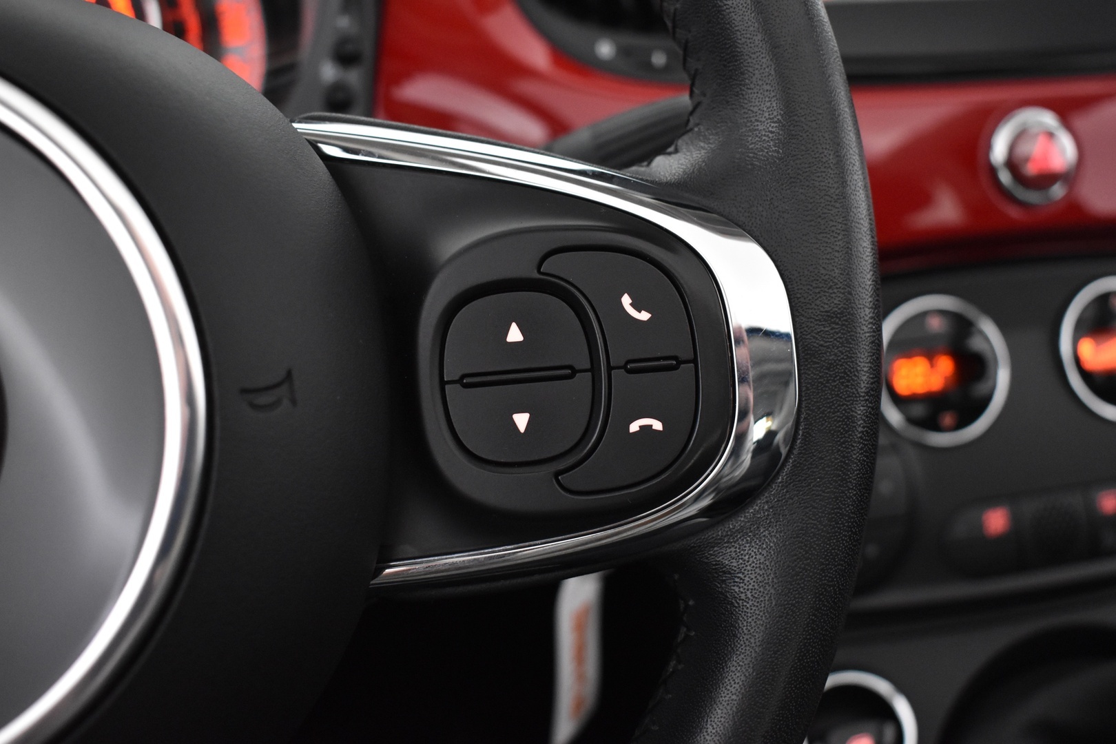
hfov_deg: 47.9
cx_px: 558
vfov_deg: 33.0
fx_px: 1255
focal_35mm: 40
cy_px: 372
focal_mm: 27
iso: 2800
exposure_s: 1/40
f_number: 4
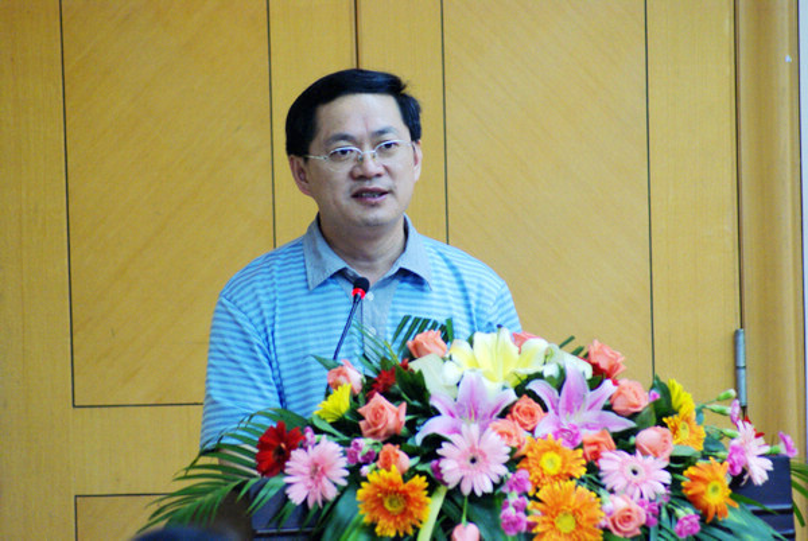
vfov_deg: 4.0
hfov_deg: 6.0
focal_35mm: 345
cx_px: 404
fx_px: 7755
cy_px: 270
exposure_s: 1/30
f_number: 5.6
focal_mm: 230
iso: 800
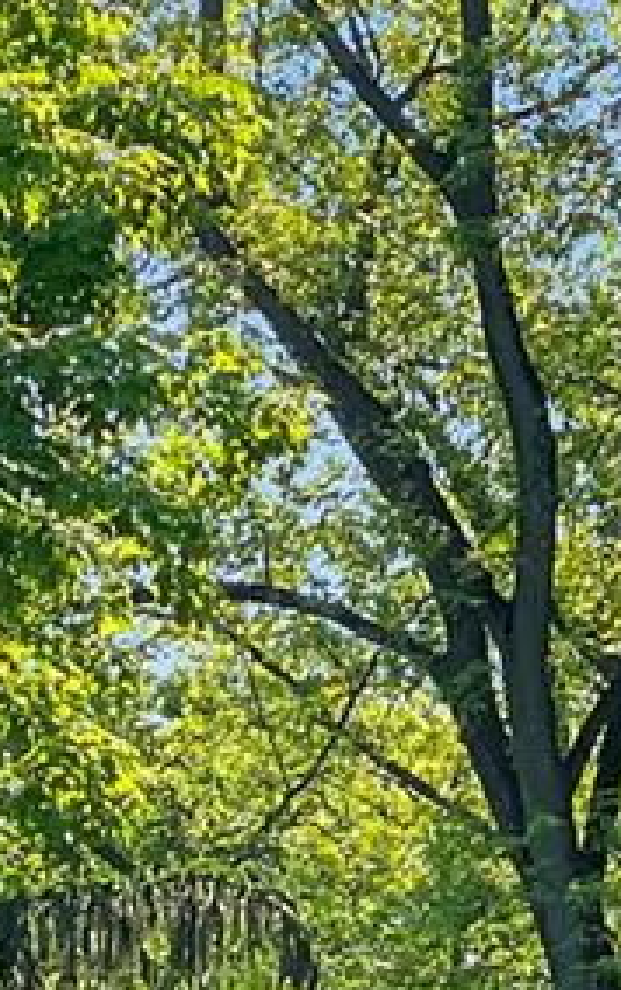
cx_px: -297
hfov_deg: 4.4
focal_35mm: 298
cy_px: 1774
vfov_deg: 6.9
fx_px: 8053
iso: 25
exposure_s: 1/309
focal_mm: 6
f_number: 2
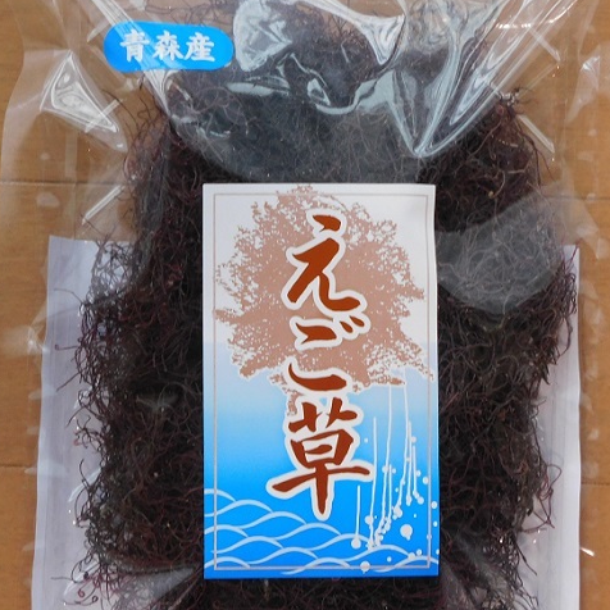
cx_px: 332
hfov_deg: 8.7
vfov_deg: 8.7
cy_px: 304
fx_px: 4027
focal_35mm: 202
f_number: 5.2
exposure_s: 1/15
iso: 400
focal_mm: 30.5
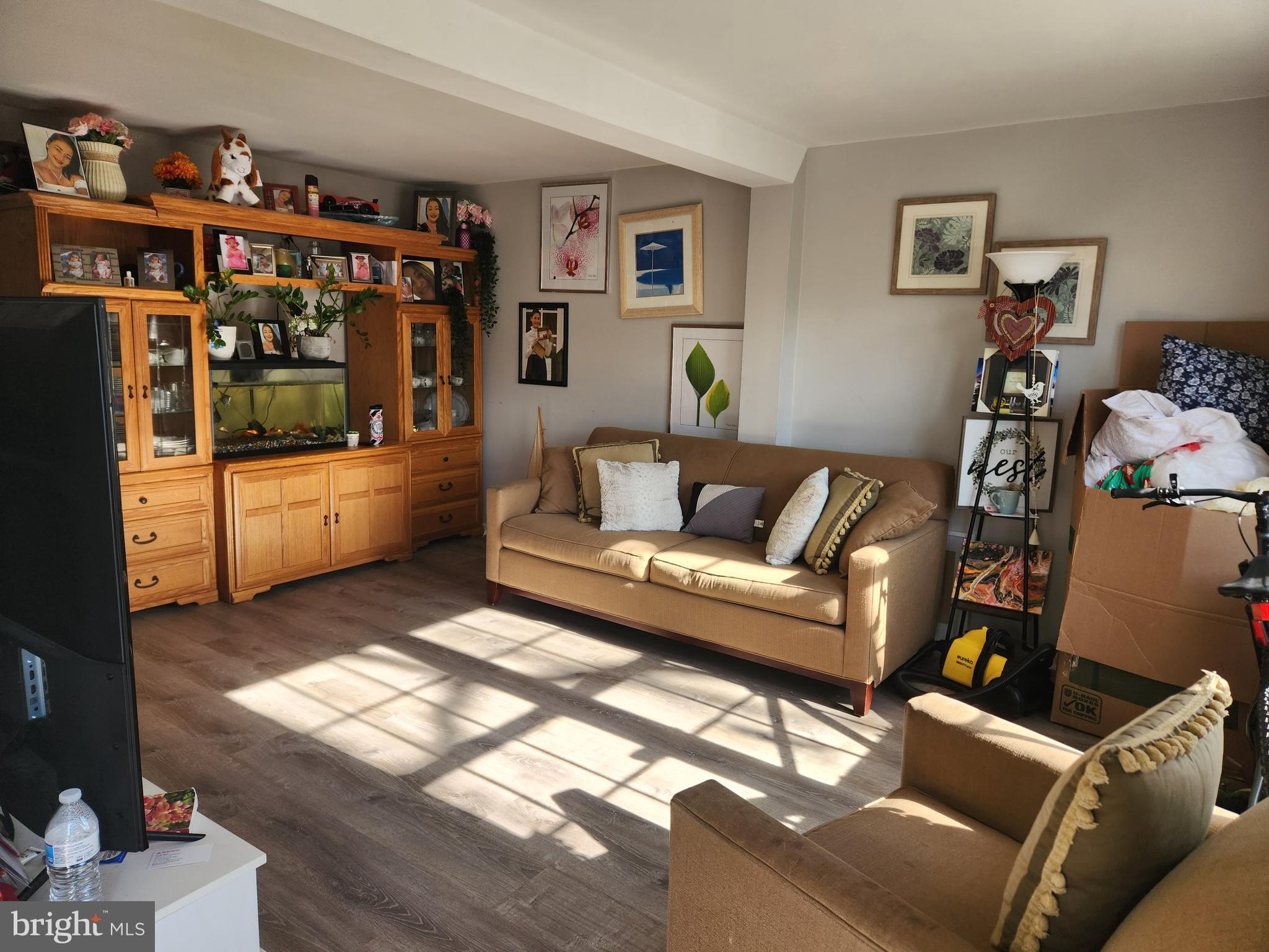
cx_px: 634
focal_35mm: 23
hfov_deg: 73.9
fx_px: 843
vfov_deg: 58.9
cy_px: 476
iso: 64
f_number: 1.8
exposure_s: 1/180
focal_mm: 5.4
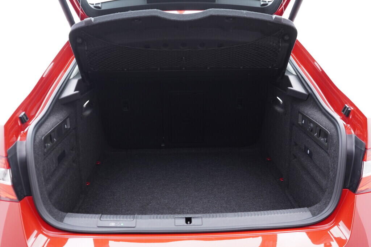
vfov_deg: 36.9
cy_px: 124
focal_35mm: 36
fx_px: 371
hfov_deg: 53.1
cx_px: 186
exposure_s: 1/40
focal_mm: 24
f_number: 2.8
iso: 400
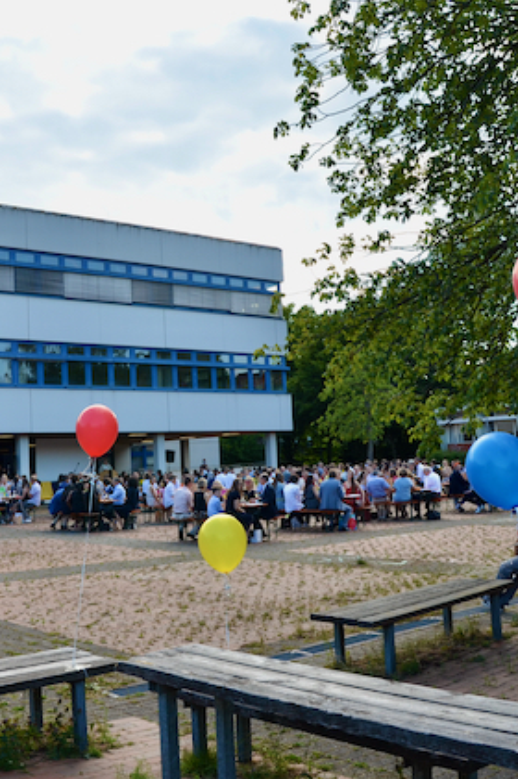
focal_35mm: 41
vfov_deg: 47.4
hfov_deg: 32.3
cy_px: 389
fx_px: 886
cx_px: 170
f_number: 8
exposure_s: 1/250
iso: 200
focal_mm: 18
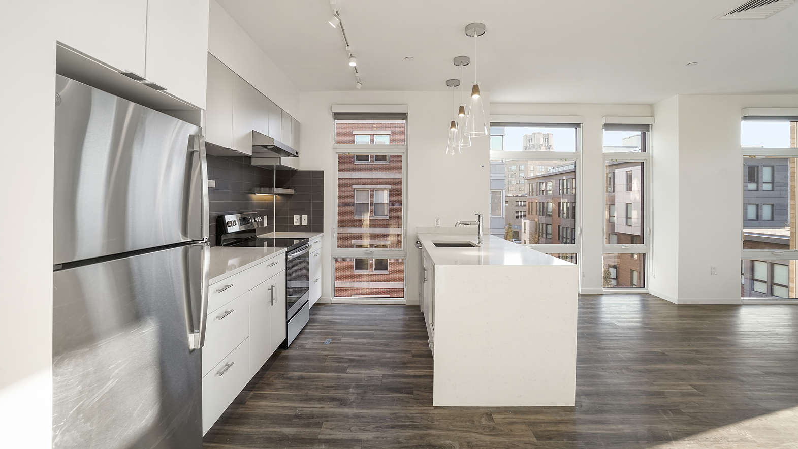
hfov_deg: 99.4
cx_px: 402
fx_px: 339
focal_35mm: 16
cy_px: 202
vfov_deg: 66.9
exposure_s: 1/20
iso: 500
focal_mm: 10
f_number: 11
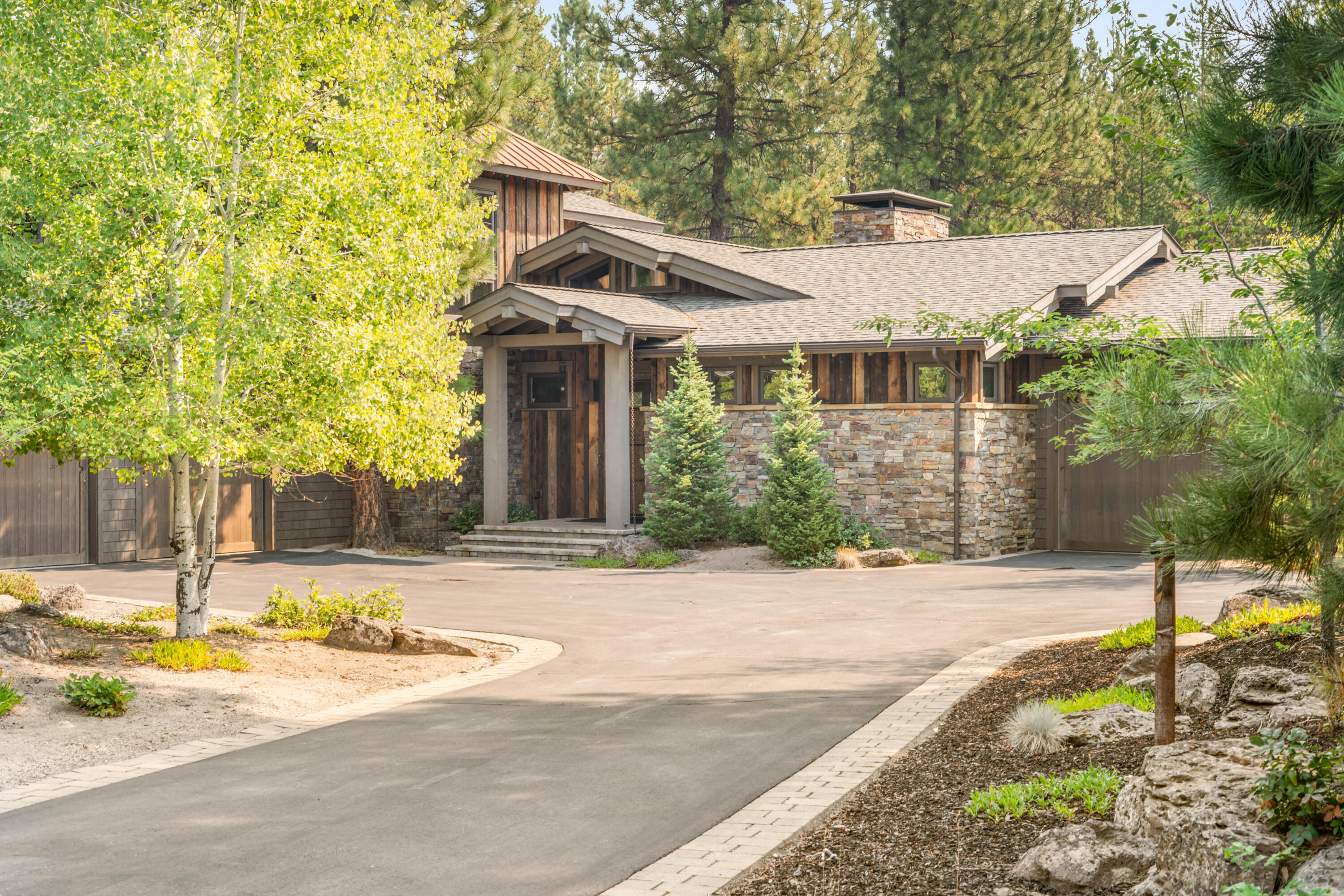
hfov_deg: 39.6
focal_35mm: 50
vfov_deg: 27.0
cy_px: 448
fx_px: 1867
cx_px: 672
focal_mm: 50
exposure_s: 1/4
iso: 100
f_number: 8
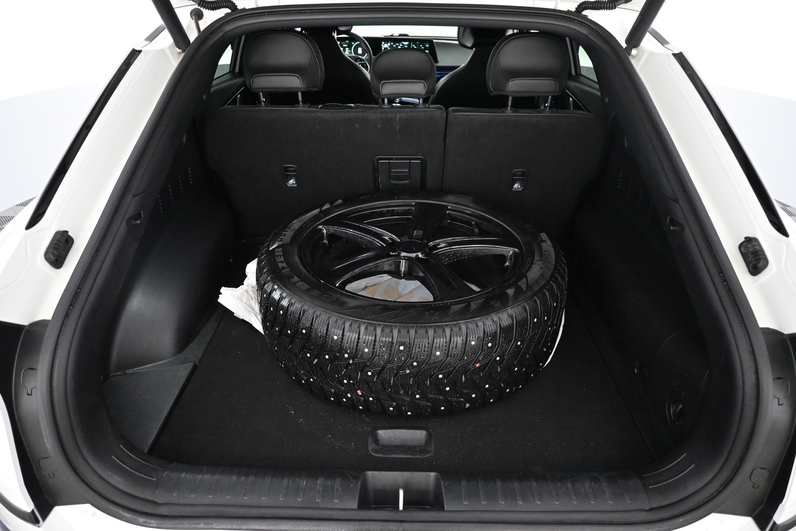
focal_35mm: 24
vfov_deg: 53.1
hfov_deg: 73.7
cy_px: 266
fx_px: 531
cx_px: 398
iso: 4000
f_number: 3.5
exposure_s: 1/80
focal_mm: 16
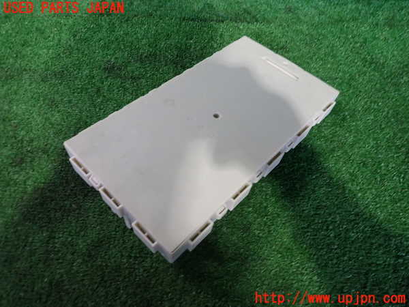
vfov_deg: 54.9
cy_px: 154
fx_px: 295
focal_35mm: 25
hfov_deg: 69.4
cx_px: 204
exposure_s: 1/30
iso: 200
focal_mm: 4.5
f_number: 2
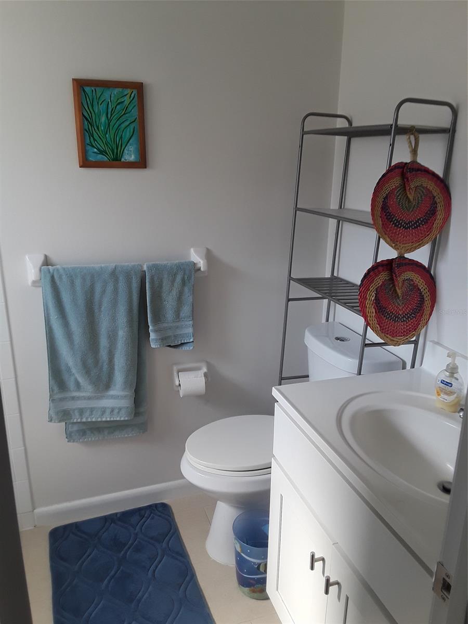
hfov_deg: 49.7
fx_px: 505
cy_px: 312
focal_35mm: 28
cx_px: 234
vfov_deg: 63.4
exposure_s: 1/40
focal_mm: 2.9
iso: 50
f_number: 1.9
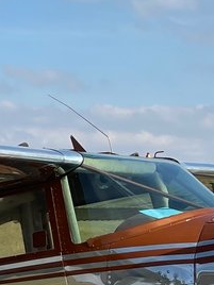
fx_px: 1212
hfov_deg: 9.6
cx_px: -167
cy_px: 293
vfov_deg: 13.2
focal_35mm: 147
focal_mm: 5.1
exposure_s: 1/3922
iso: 32
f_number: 1.6
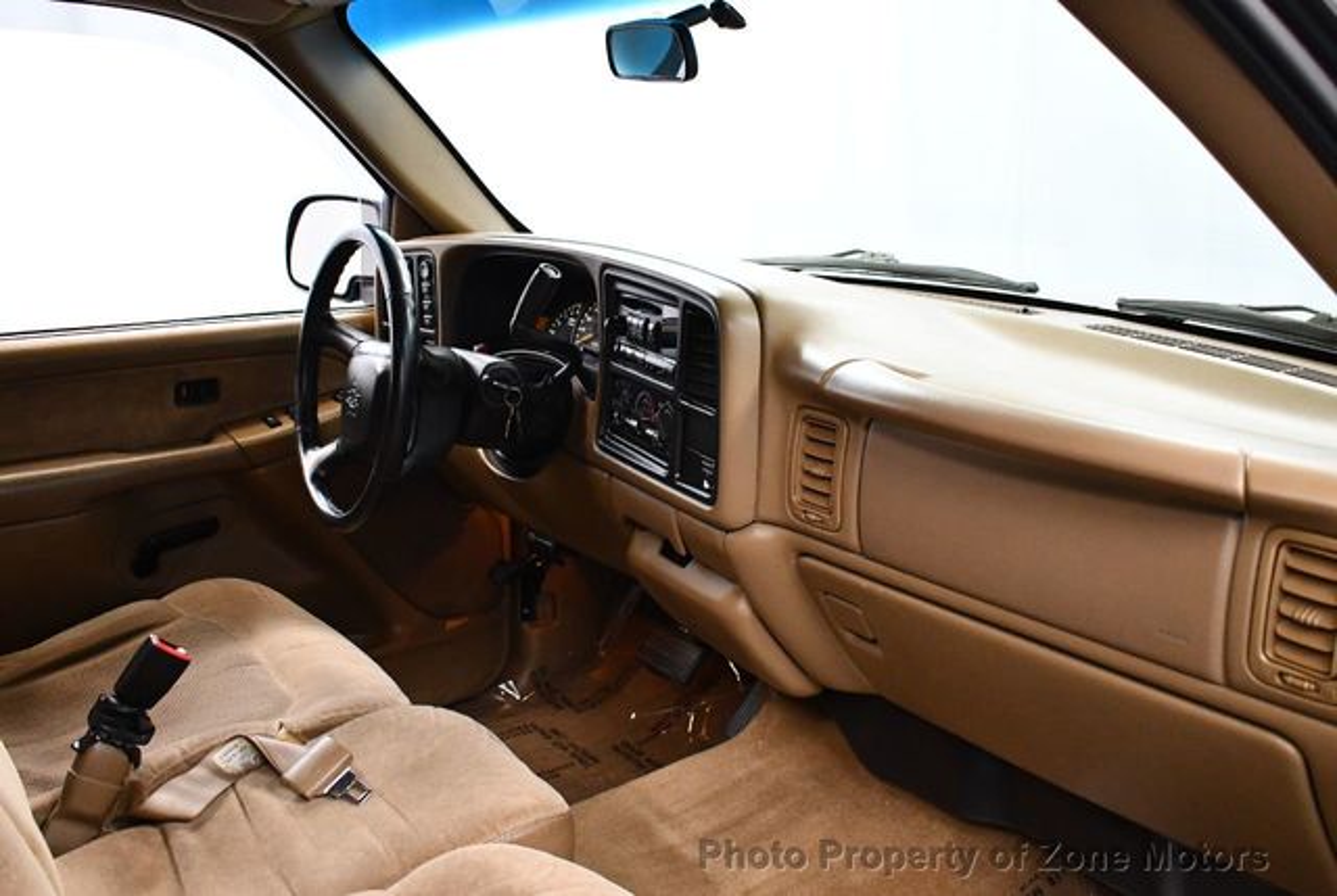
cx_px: 668
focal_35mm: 36
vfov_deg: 37.0
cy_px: 448
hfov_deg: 53.1
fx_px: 1339
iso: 2800
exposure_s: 1/125
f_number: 3.5
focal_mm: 18
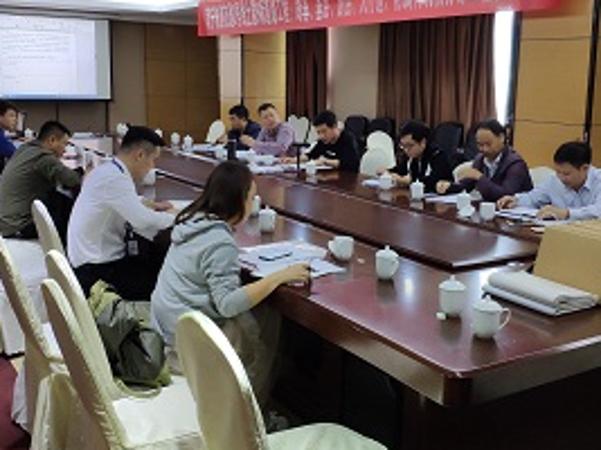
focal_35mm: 33
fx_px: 573
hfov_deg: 55.3
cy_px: 186
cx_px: 322
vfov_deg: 42.8
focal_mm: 4.22
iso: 292
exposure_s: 1/50
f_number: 1.8
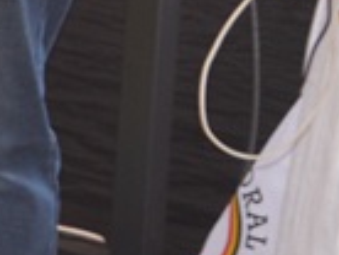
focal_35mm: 333
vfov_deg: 4.4
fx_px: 3267
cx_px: -676
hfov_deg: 5.6
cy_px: -280
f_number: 4.2
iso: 400
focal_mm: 32
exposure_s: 1/100
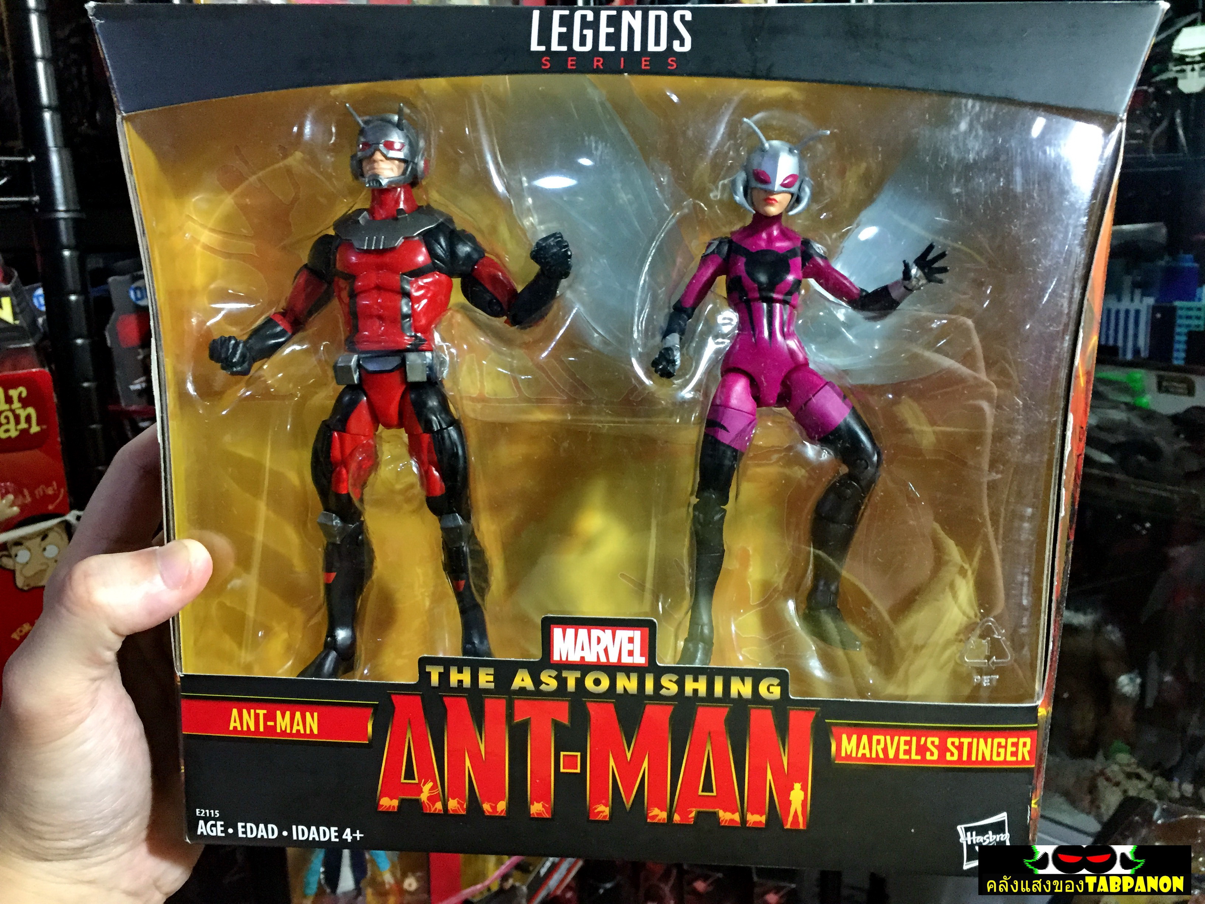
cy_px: 452
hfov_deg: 61.7
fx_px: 1010
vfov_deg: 48.2
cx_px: 602
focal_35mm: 29
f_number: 2.2
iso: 250
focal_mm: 4.15
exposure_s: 1/33
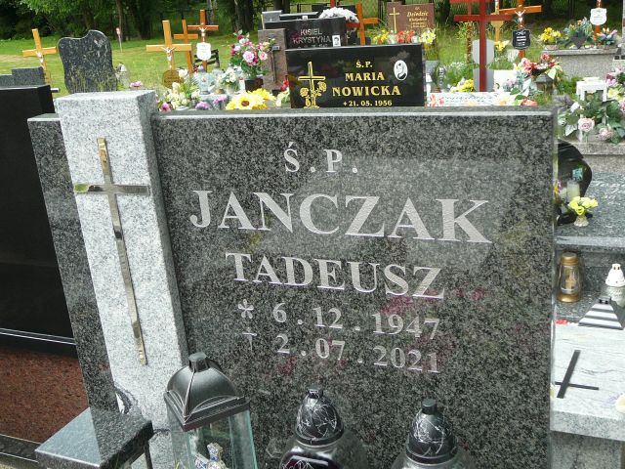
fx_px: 776
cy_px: 234
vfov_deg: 33.6
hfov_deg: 43.9
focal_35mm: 43
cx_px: 312
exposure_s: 1/250
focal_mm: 6.4
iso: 80
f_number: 3.2
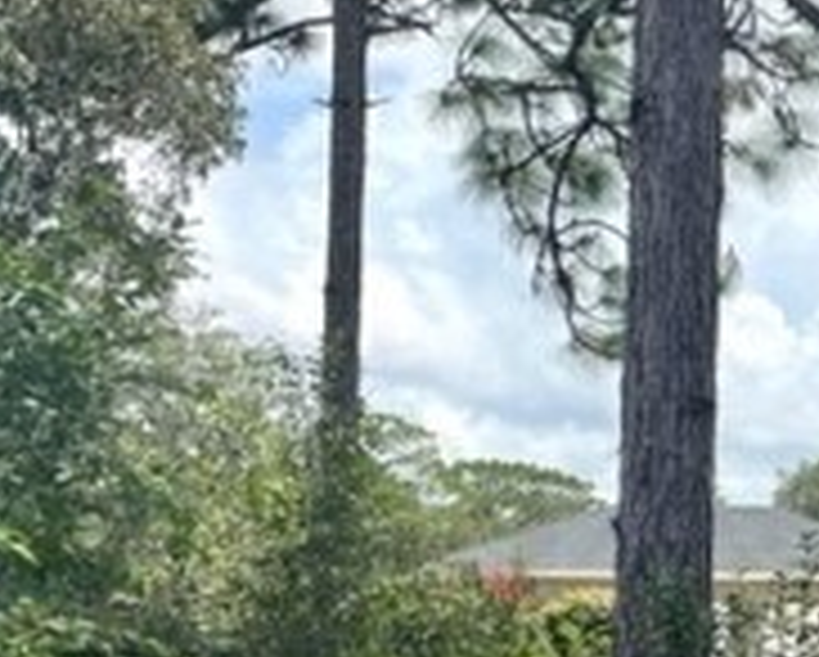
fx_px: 2160
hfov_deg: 20.0
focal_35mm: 89
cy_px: 454
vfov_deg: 17.2
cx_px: 1004
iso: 32
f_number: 1.6
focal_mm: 4.2
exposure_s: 1/3300
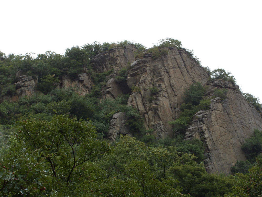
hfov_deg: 27.8
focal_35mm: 70
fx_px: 530
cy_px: 98
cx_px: 131
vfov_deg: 21.0
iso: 120
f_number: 7.8
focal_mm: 15.5
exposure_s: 1/90
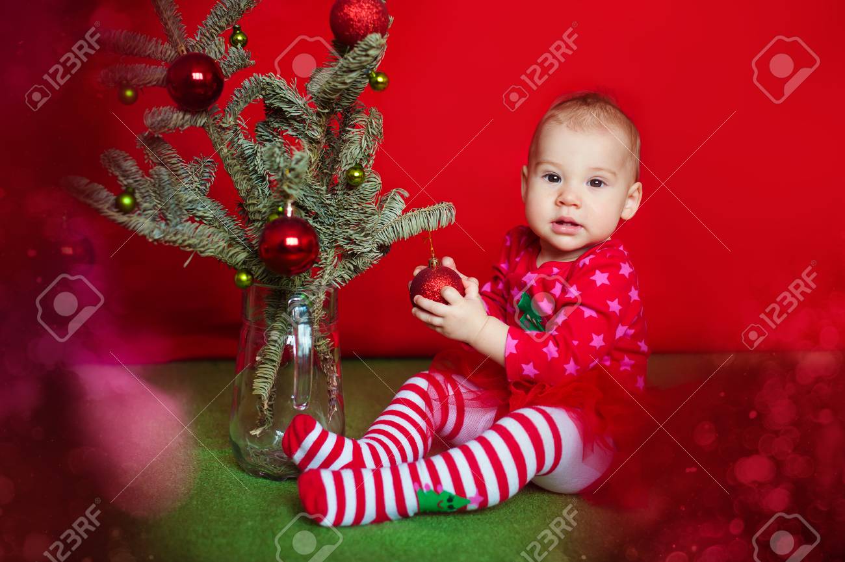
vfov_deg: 27.0
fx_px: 1173
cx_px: 422
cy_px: 281
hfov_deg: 39.6
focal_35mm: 50
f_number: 2.2
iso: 500
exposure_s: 1/250
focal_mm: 50
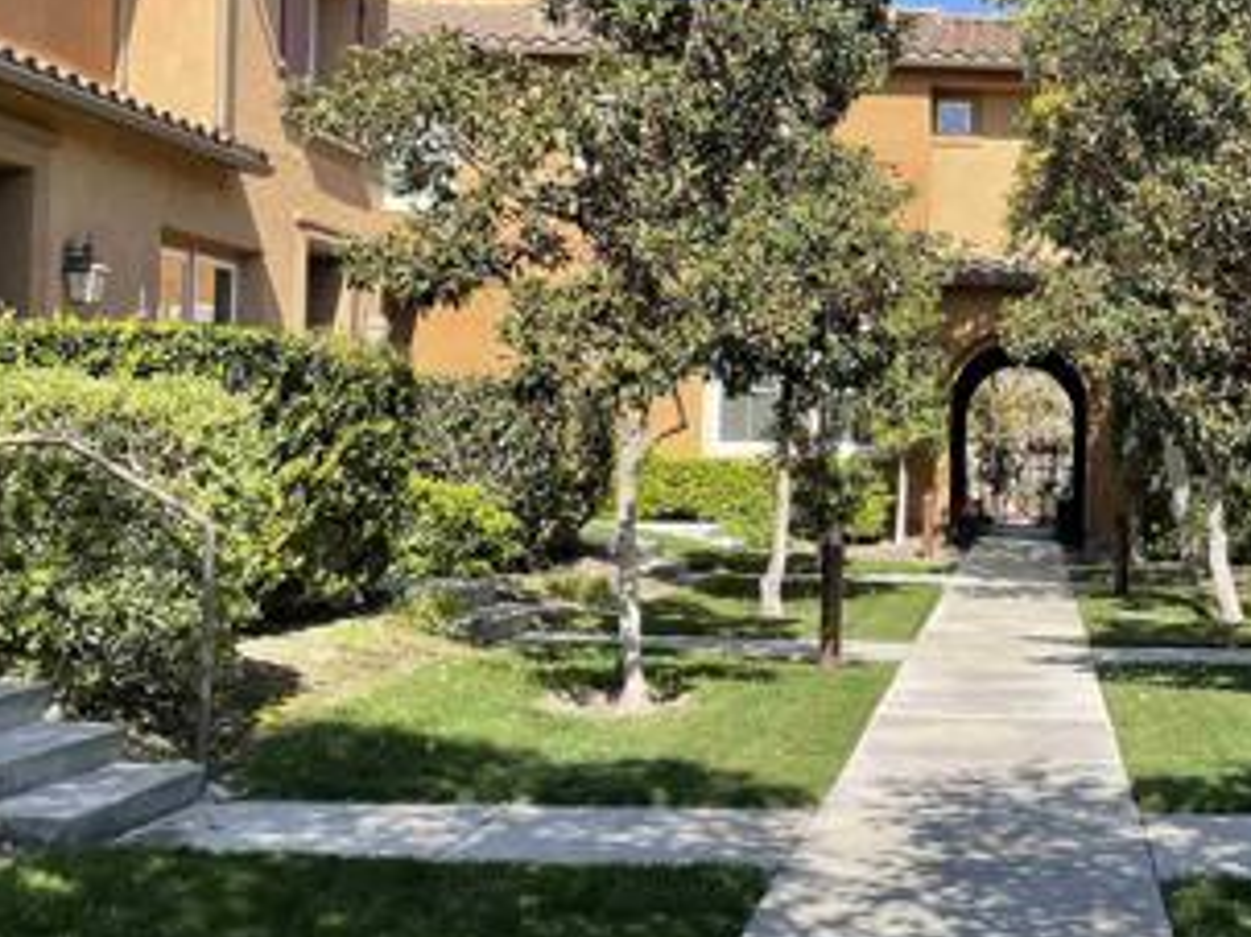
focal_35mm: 55
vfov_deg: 26.5
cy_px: 429
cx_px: 1073
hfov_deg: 33.5
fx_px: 1987
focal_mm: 4.2
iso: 32
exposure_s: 1/1553
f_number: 1.6
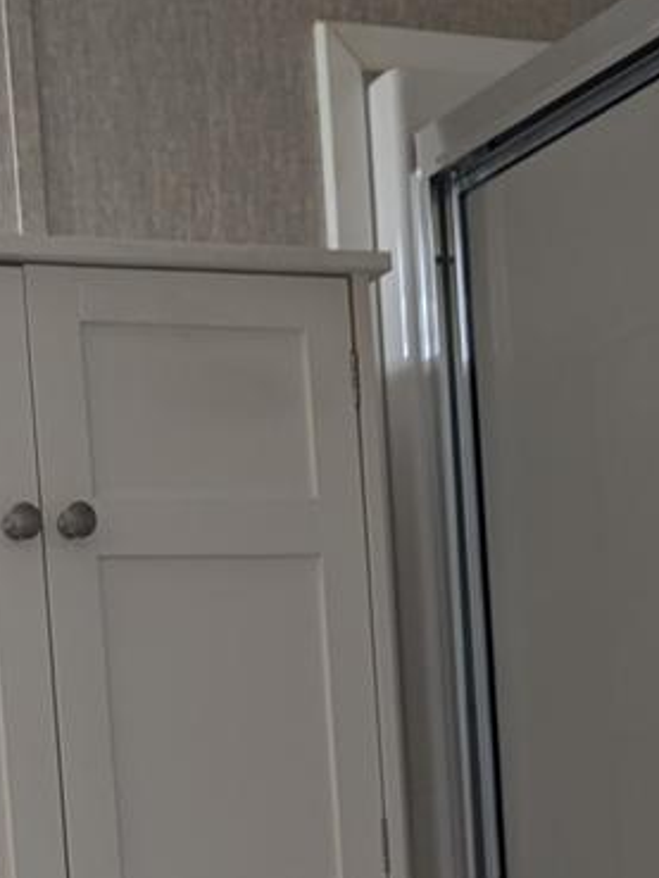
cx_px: 5
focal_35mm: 100
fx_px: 2537
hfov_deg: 14.6
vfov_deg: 18.1
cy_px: 1199
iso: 46
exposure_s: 1/30
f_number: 1.85
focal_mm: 6.81
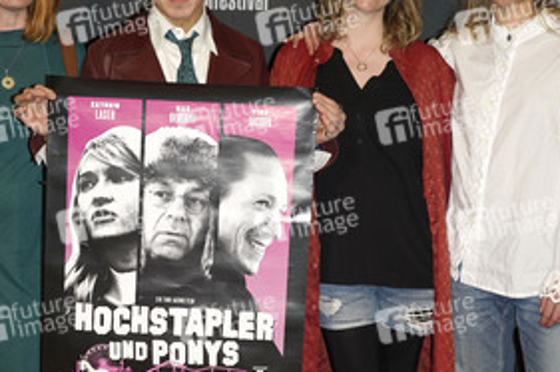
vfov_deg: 19.7
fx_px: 1073
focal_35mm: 69
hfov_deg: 29.2
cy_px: 171
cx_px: 254
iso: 320
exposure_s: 1/200
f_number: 5.6
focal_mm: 43
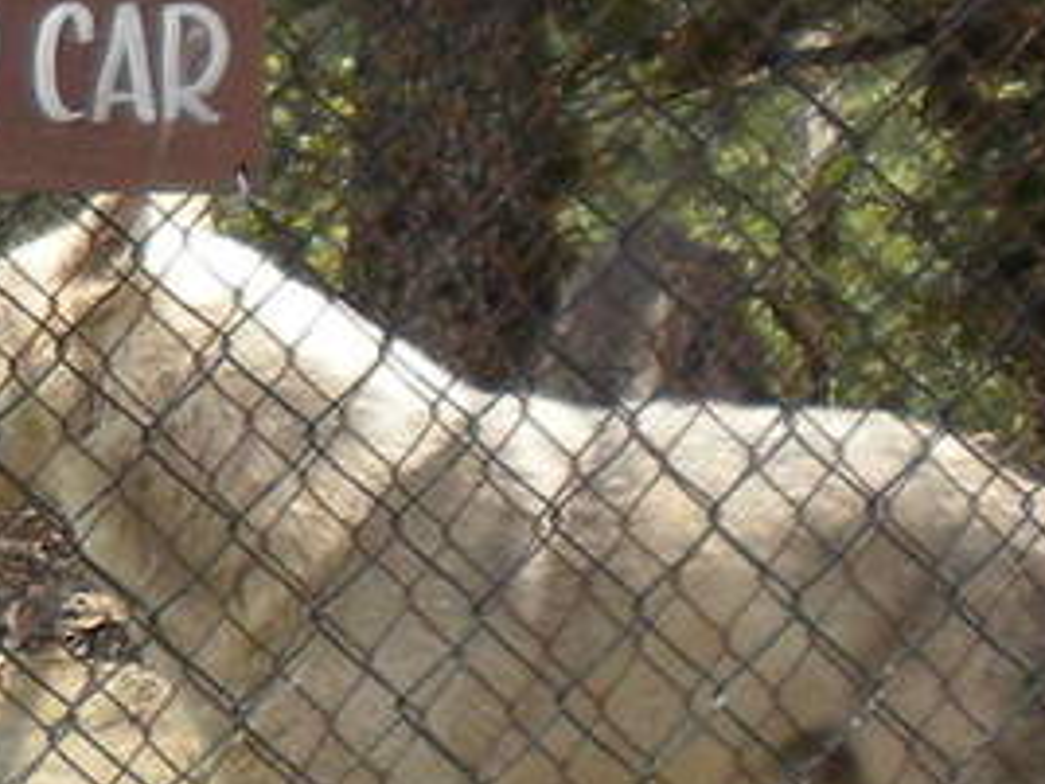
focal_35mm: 221
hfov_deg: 8.4
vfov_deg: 6.7
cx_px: -1279
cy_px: 398
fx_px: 6672
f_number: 3.5
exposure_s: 1/462
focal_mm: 6.6
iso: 64
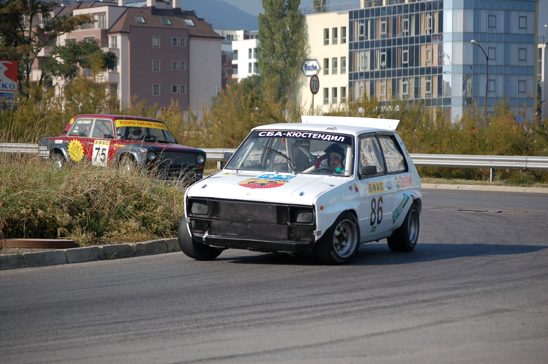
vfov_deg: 10.6
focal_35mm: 129
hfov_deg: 15.9
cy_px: 182
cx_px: 274
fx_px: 1962
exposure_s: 1/1250
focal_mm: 86
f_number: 5
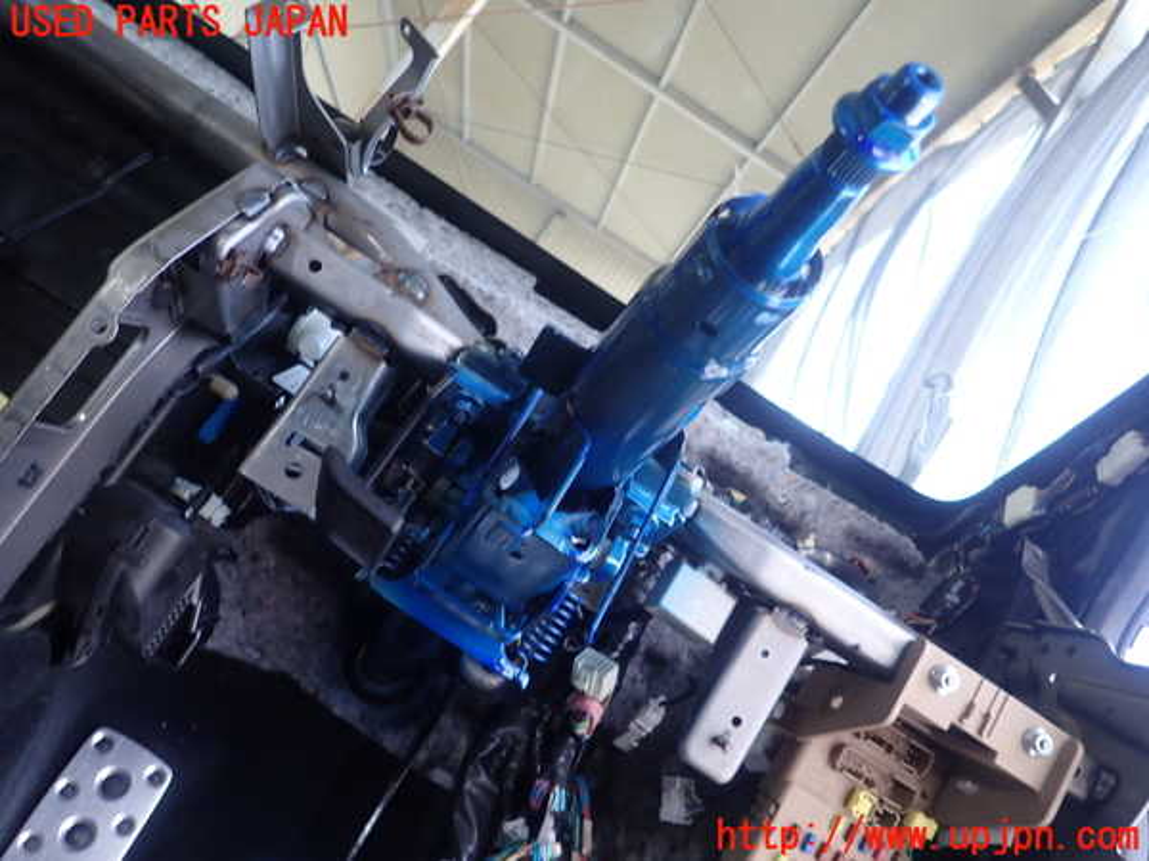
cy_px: 430
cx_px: 574
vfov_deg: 54.9
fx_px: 830
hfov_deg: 69.4
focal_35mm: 25
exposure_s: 1/30
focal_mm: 4.5
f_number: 2
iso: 200
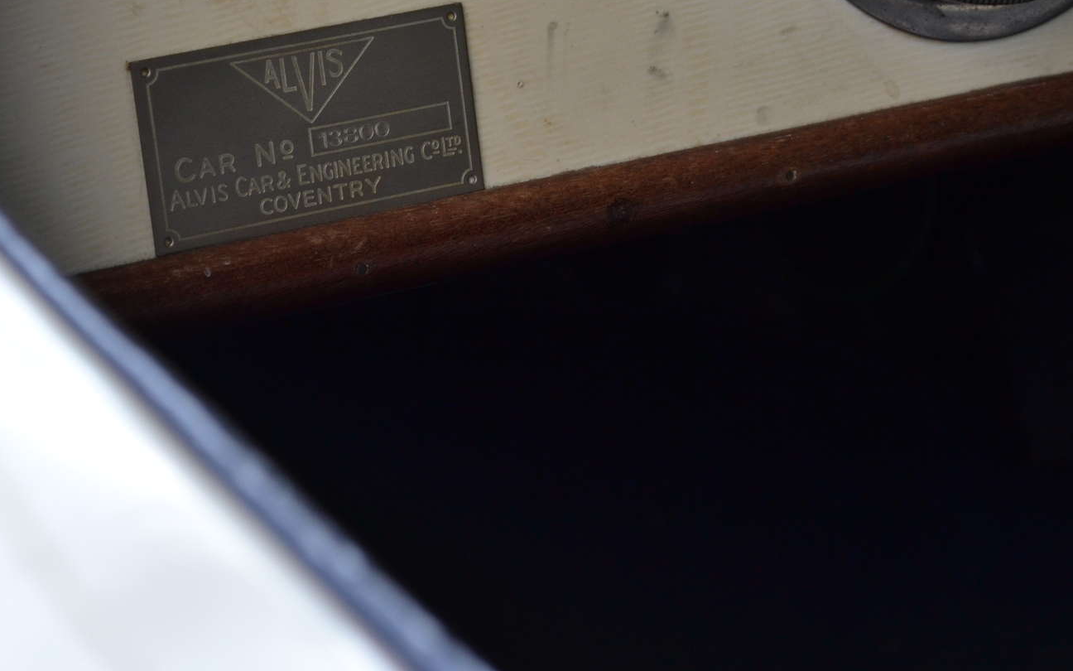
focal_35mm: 130
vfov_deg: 10.1
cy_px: 157
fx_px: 3795
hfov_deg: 16.0
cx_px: 305
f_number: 7.1
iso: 400
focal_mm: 55
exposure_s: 1/160
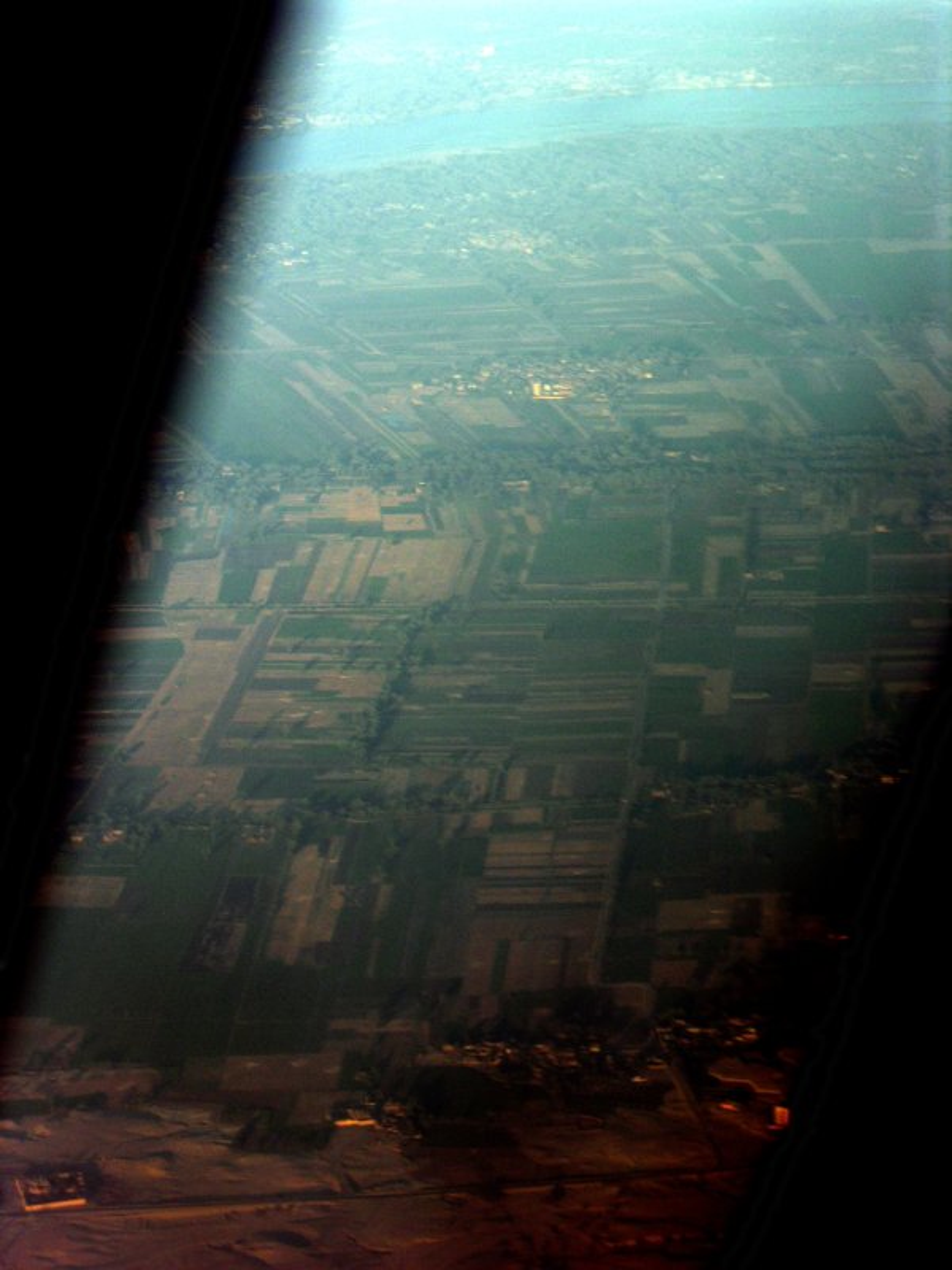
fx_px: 4657
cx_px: 476
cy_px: 635
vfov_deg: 15.5
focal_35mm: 127
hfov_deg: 11.7
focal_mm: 32.4
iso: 50
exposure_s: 1/70.7
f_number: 4.8
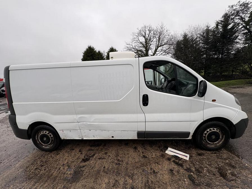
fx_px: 102
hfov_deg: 102.1
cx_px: 126
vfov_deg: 85.7
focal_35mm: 14
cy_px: 94
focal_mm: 2.22
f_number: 2.2
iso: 40
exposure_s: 1/256
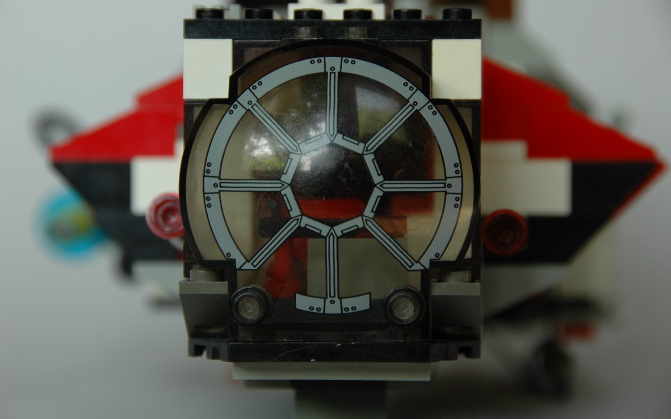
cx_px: 336
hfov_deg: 6.9
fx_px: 5595
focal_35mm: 306
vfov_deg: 4.3
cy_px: 215
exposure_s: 1/20
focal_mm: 200
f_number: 8
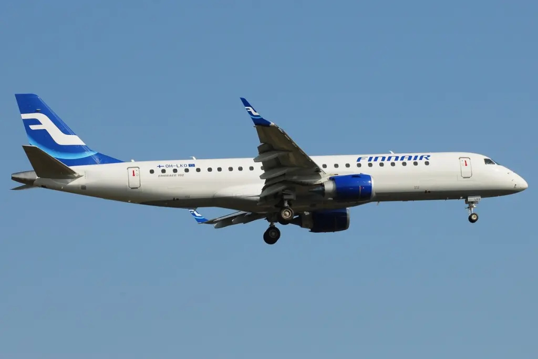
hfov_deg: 12.5
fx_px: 2466
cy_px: 180
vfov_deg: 8.3
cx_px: 269
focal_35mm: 165
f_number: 10
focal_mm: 110
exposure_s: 1/200
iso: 100
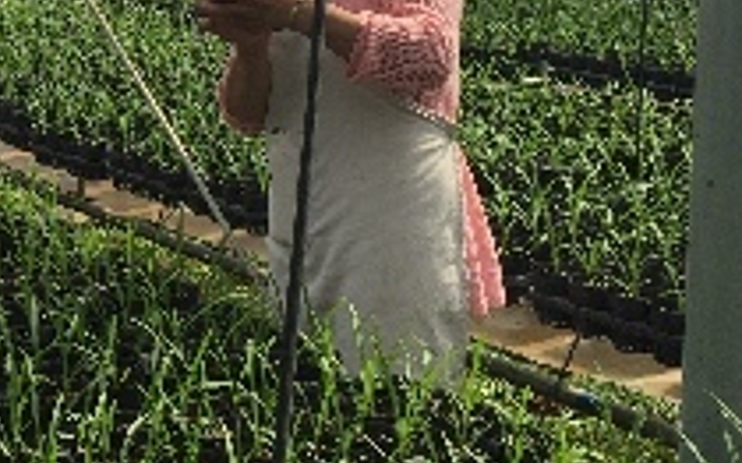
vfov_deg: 15.3
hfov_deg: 22.4
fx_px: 1718
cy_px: 140
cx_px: -155
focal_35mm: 85
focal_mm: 4.15
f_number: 2.2
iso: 32
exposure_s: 1/373
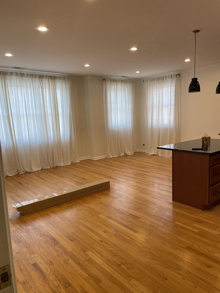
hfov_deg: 53.1
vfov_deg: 67.3
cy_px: 146
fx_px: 220
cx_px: 110
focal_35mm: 26
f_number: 1.6
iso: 50
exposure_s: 1/120
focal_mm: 4.2
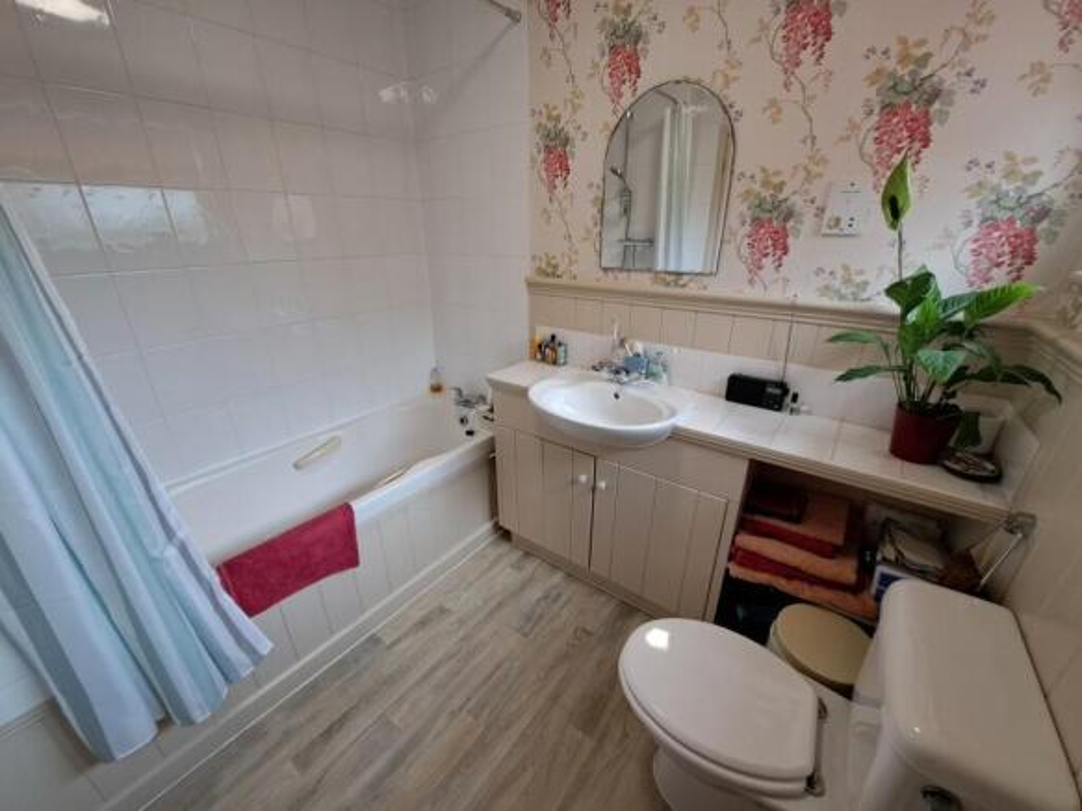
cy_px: 406
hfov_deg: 106.2
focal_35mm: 13
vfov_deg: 89.9
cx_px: 541
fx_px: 406
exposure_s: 1/50
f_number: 2.2
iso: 80
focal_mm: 1.74
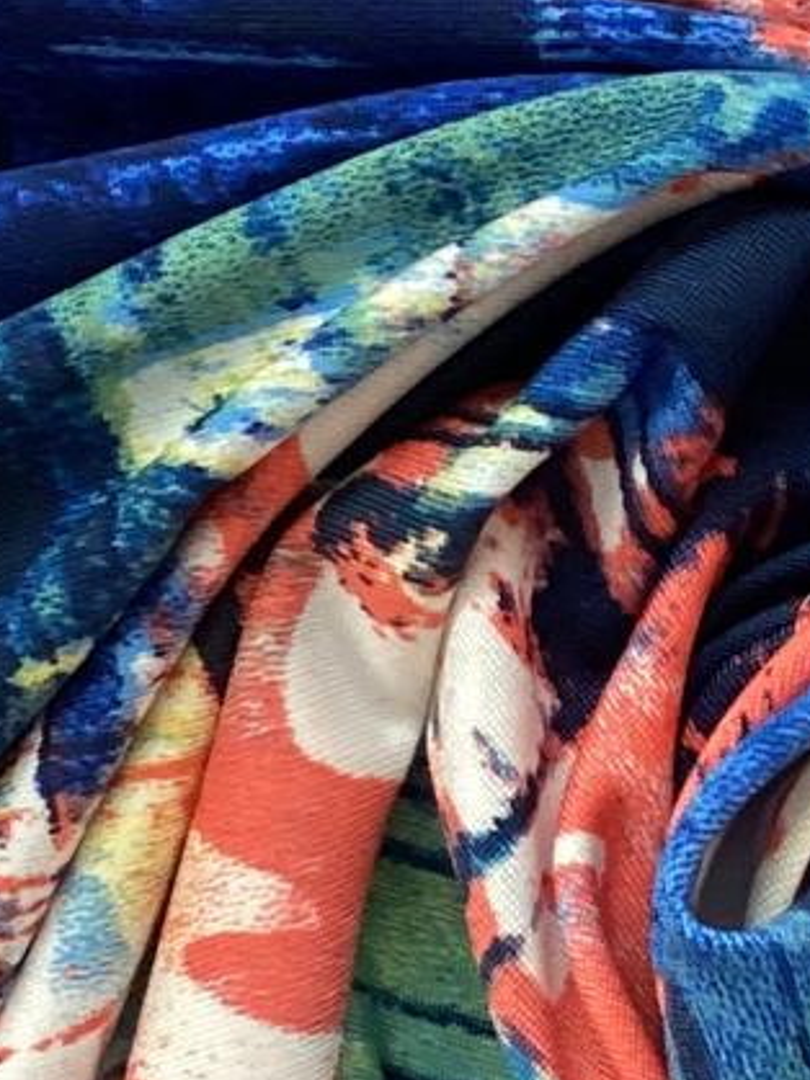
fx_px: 4433
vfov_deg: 13.9
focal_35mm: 142
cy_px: 737
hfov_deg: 10.3
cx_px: 931
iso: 250
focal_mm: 3.3
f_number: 2.4
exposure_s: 1/60
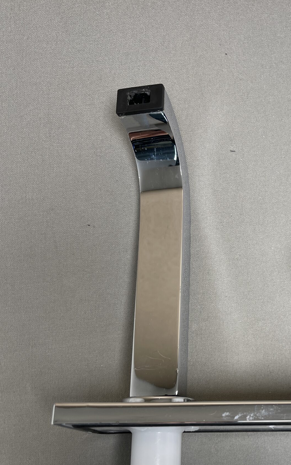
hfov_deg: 29.5
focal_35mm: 42
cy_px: 282
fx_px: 533
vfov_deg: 46.9
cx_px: 252
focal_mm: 5.1
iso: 40
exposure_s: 1/100
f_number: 1.6
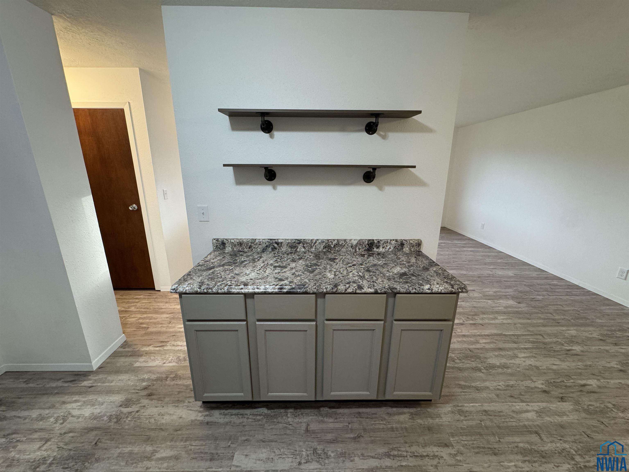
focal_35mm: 14
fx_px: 254
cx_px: 314
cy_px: 236
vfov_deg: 85.7
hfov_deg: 102.1
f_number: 2.2
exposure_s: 1/60
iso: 200
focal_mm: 2.22
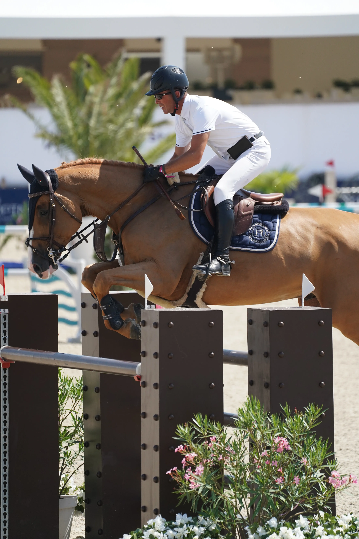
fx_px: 5445
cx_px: 180
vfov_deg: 5.7
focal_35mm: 364
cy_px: 270
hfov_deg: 3.8
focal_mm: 364
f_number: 5.6
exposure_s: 1/2500
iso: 1000
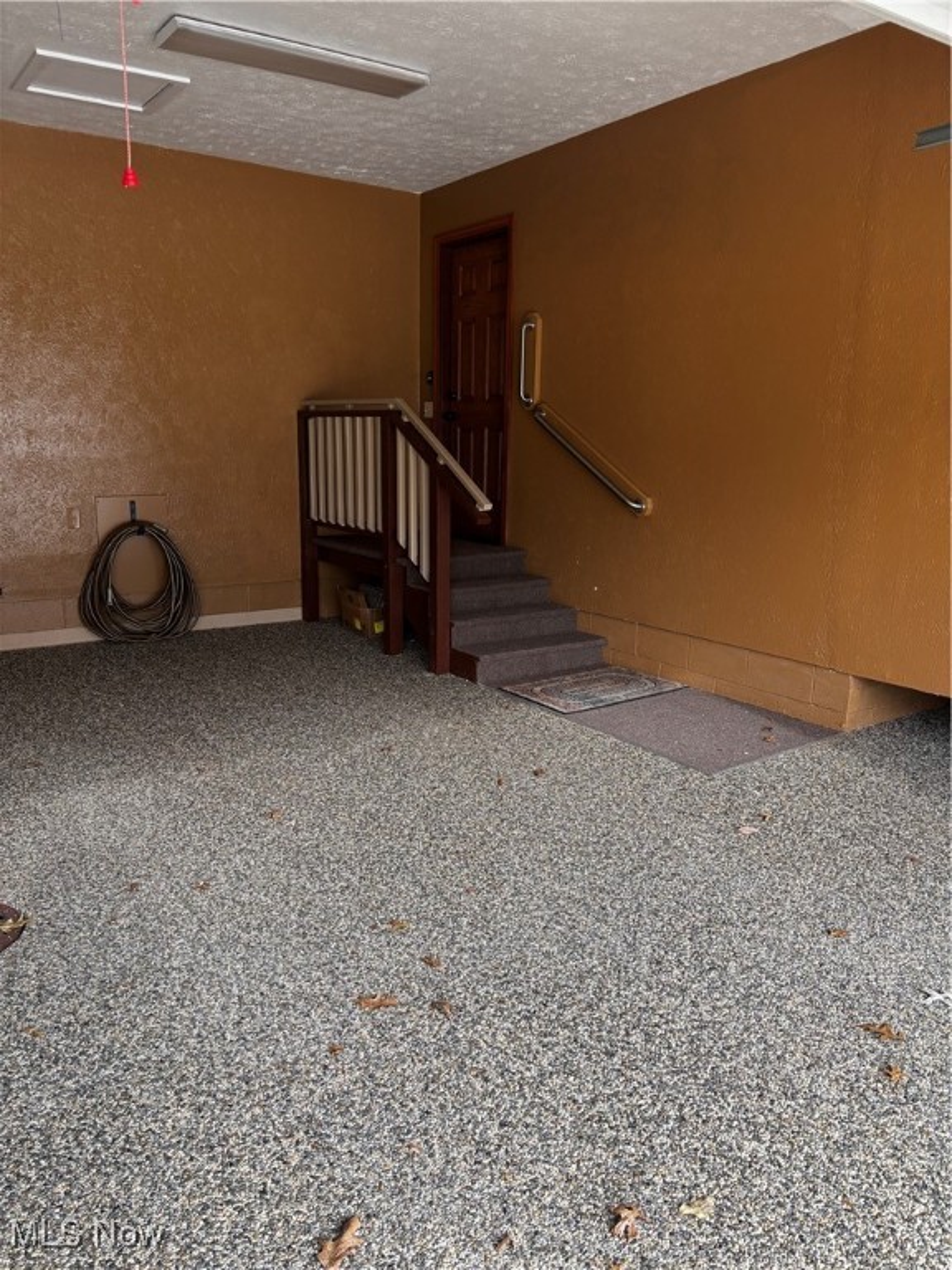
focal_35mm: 26
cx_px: 476
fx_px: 953
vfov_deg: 67.3
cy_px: 635
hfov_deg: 53.1
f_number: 1.6
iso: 125
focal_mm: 5.96
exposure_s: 1/121
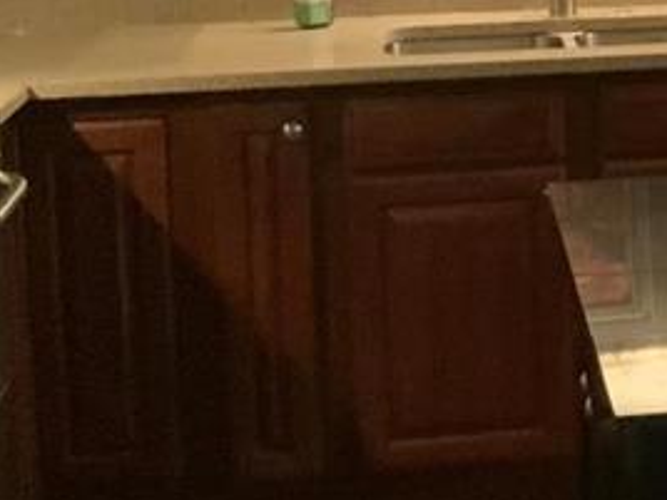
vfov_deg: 13.1
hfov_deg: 16.8
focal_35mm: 111
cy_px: -42
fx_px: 2139
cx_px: 831
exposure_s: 1/30
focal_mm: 3
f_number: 1.8
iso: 500
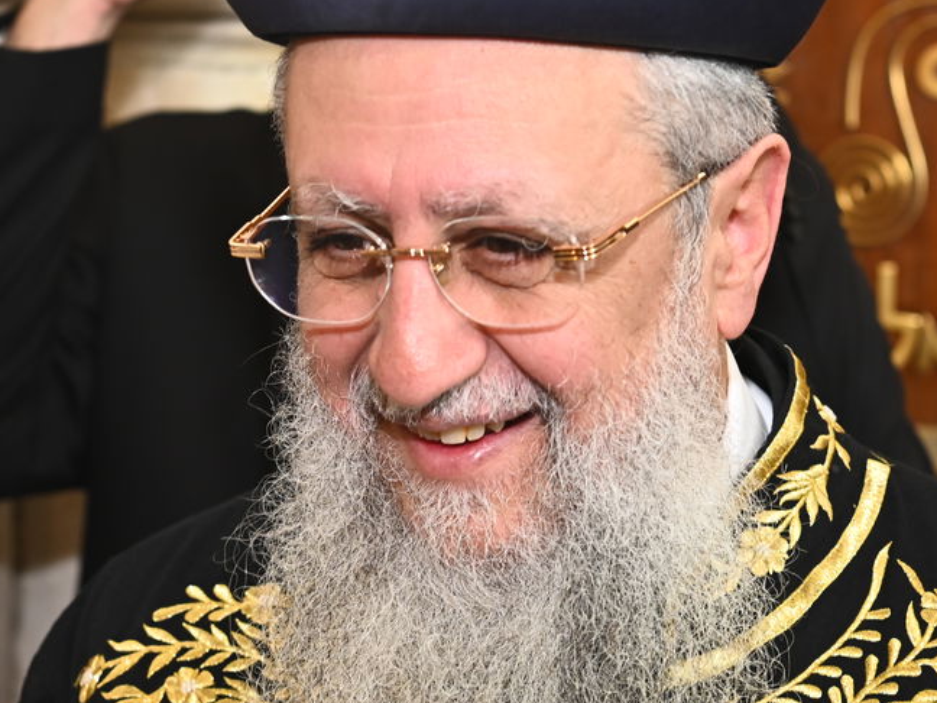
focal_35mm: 108
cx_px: 549
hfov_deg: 18.2
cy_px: 378
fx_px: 2923
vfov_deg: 13.7
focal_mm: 52
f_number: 5
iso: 800
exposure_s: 1/125
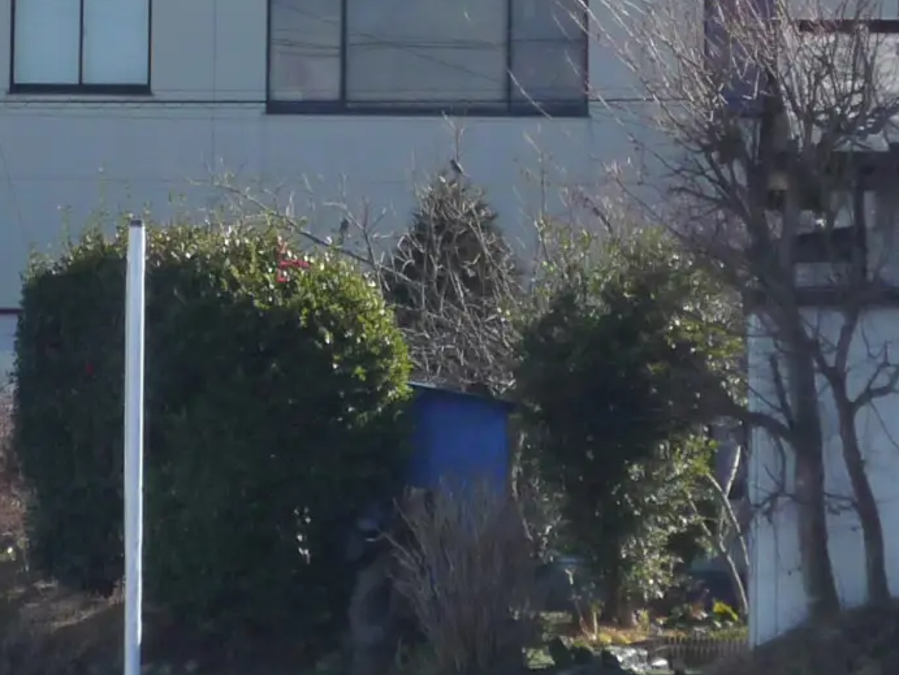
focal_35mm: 174
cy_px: -176
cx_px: 33
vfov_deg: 8.4
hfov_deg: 11.3
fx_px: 4521
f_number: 4.3
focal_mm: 8.3
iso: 160
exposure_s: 1/800
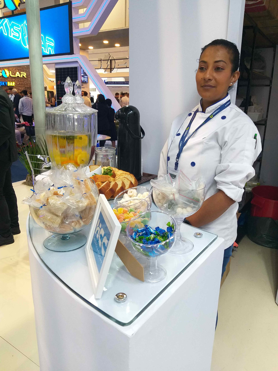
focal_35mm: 26
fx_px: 278
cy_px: 186
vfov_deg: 67.3
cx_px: 139
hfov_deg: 53.1
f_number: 1.7
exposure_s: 1/60
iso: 160
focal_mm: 3.93
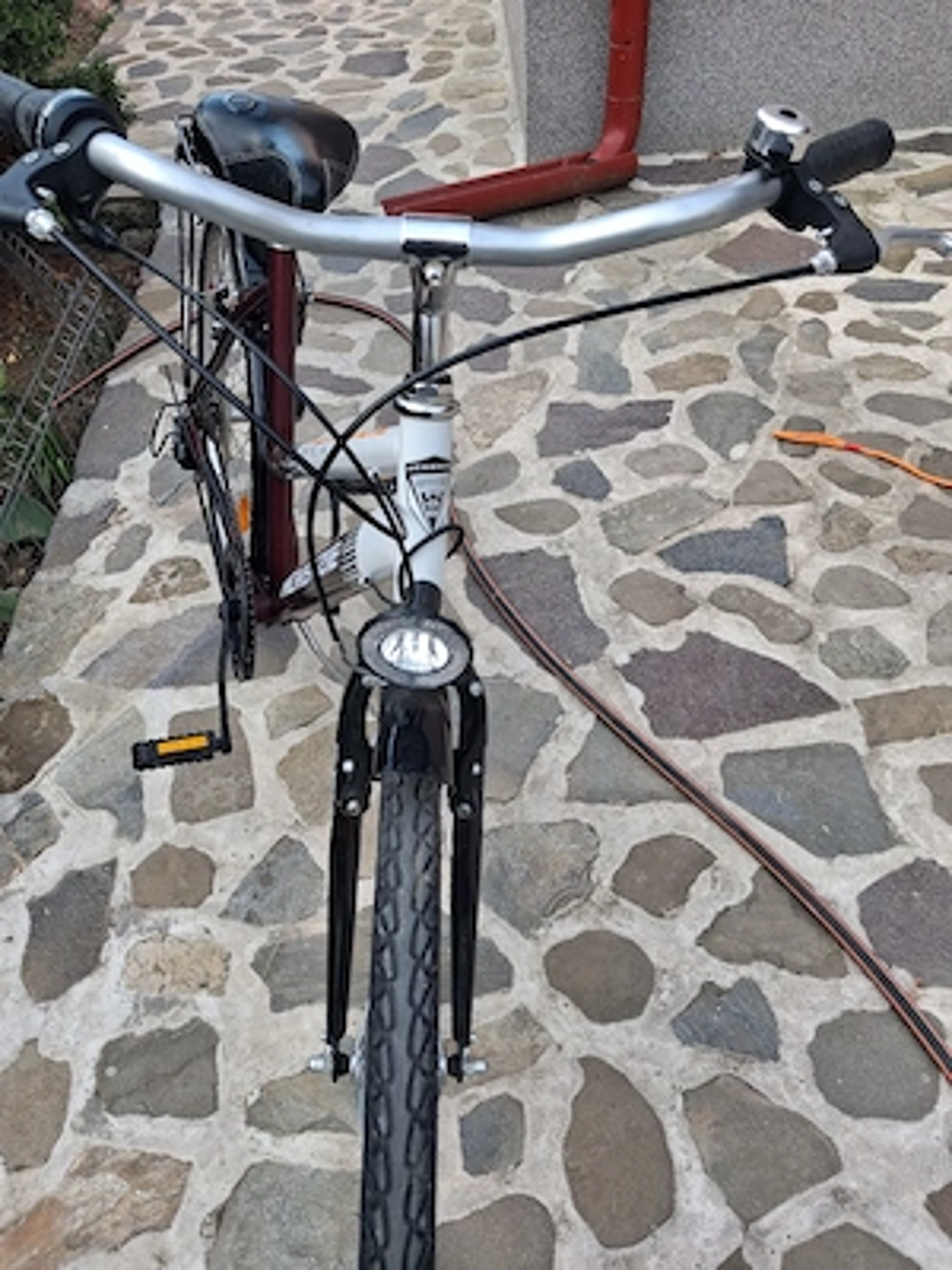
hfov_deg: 51.4
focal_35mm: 27
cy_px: 635
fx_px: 990
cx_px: 476
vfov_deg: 65.3
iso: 20
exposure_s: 1/116
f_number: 1.8
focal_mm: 4
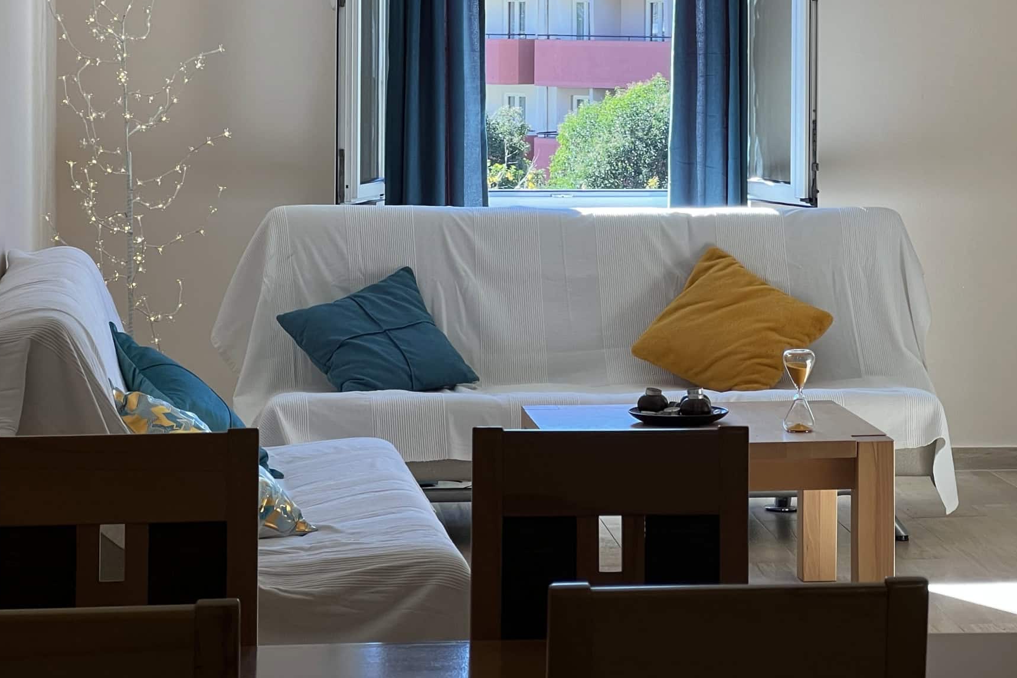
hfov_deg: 17.2
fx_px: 3362
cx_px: 690
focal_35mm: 119
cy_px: 113
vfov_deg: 11.5
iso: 64
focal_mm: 9
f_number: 2.8
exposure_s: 1/122
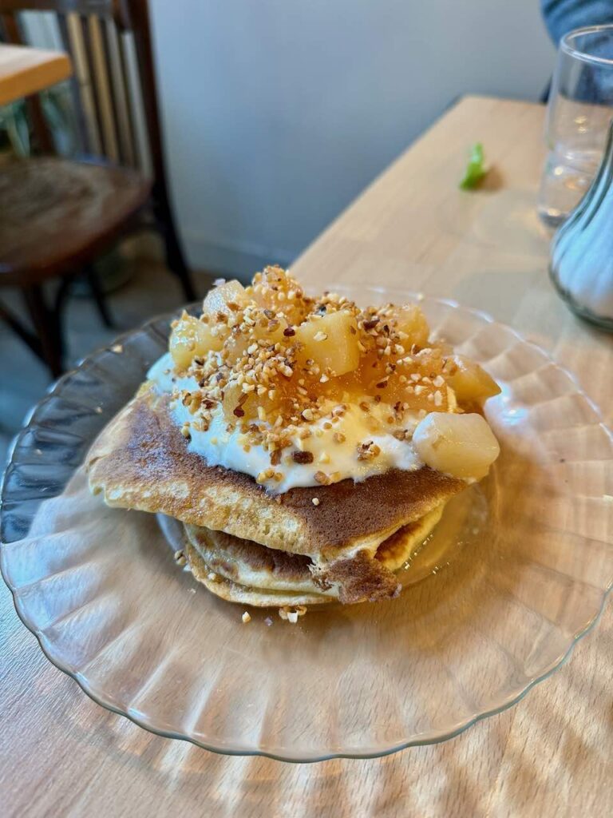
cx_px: 306
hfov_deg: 56.8
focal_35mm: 24
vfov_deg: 71.6
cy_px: 409
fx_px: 567
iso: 200
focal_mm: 6.76
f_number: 1.78
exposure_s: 1/50
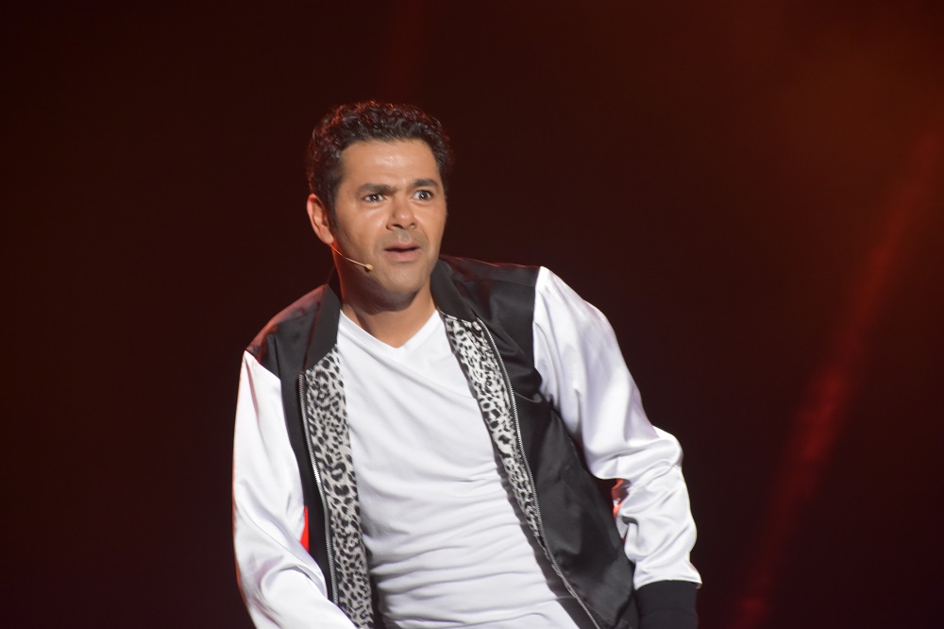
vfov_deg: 6.5
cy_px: 314
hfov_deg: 9.8
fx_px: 5505
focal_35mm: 210
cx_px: 472
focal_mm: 140
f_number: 5.6
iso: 2000
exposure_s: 1/30
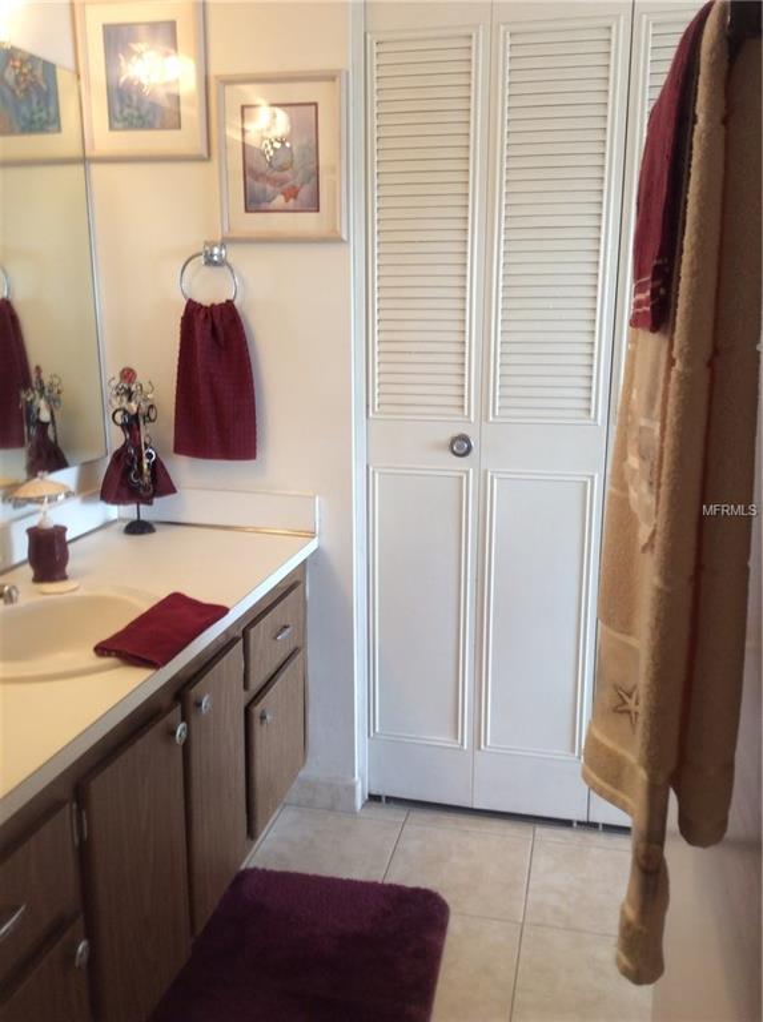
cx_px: 382
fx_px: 944
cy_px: 511
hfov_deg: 44.0
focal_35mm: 32
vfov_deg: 56.9
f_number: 2.4
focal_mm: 3.3
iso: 40
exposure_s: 1/24
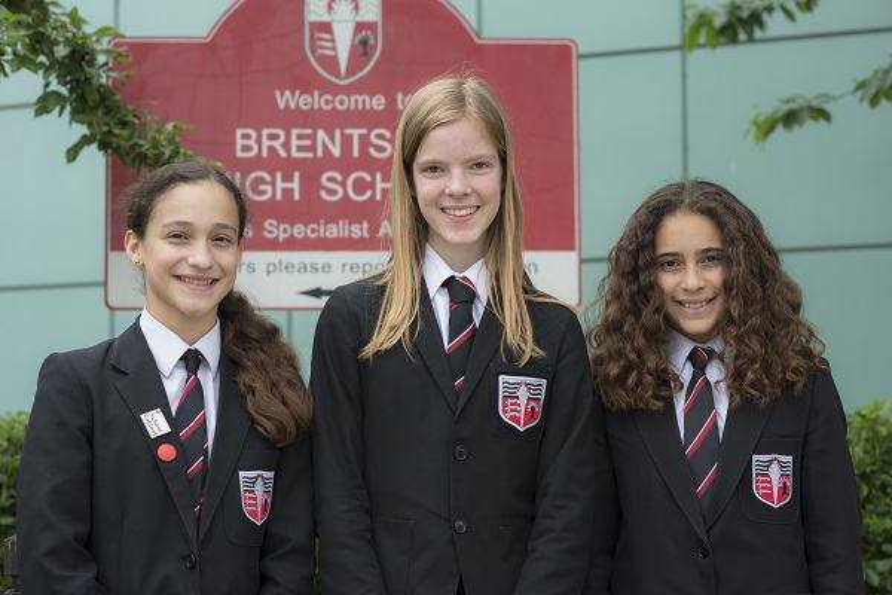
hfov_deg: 23.9
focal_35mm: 85
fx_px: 2106
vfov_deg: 16.1
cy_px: 298
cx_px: 446
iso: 400
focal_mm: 85
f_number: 5.6
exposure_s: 1/400
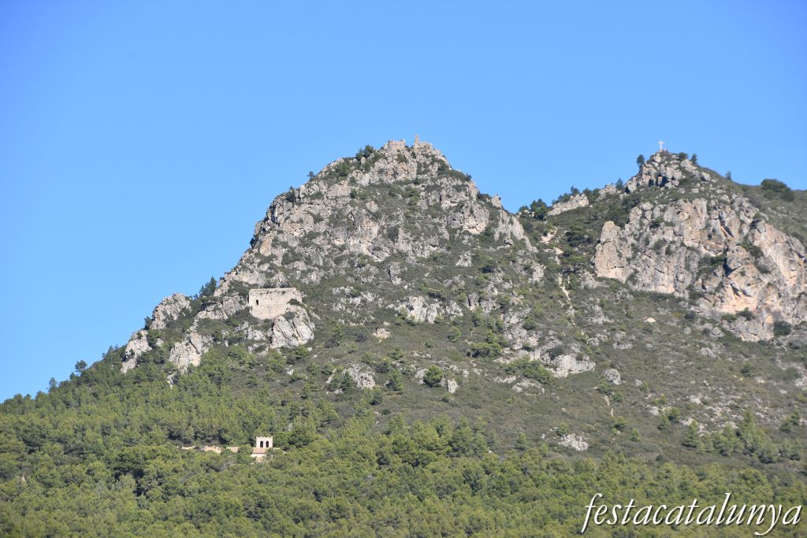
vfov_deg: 6.8
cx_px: 404
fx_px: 4540
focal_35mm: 202
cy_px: 269
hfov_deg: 10.2
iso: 125
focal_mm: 135
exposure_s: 1/320
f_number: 9
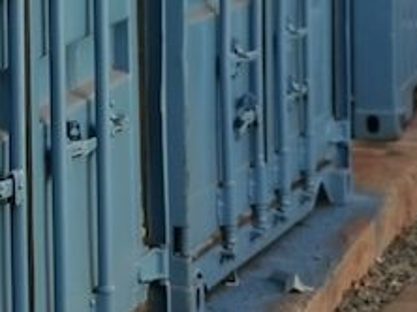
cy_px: -188
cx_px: -276
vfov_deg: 7.4
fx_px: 2347
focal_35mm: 195
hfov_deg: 9.7
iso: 50
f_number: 4
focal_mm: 5.56
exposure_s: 1/1575
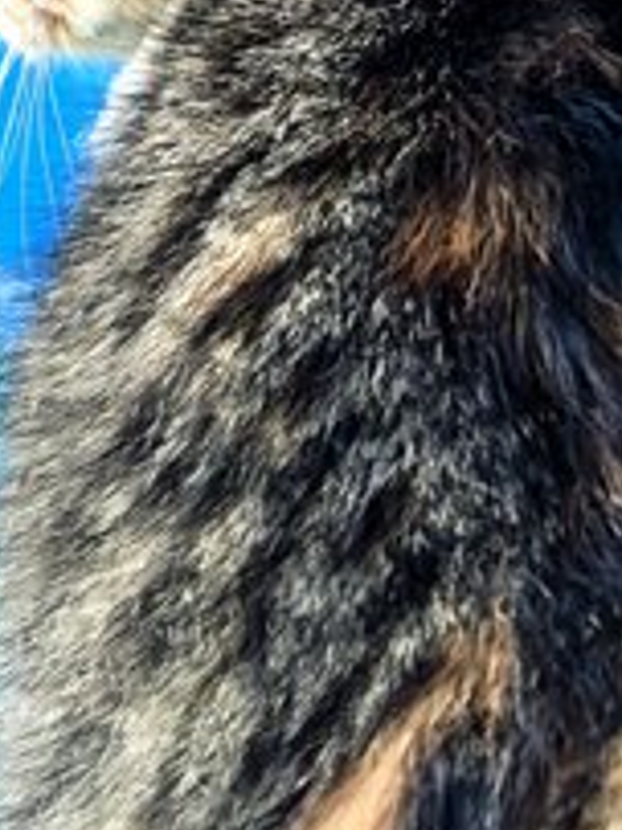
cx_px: 190
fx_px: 6859
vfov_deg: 6.9
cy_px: 82
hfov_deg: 5.2
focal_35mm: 286
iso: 1000
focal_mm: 15
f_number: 2.1
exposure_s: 1/280
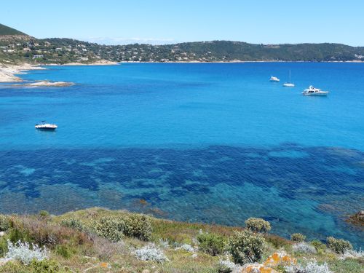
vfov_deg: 35.1
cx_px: 182
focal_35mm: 41
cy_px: 136
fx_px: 431
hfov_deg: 45.8
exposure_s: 1/800
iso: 100
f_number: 4
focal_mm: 7.4
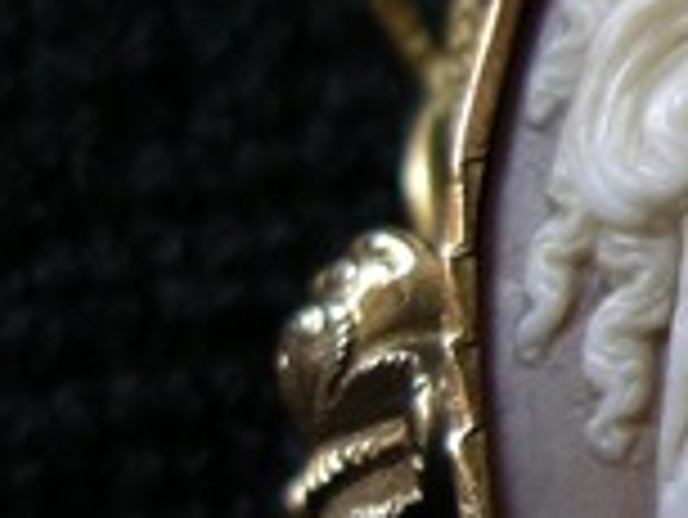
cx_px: 1178
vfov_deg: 9.6
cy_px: 306
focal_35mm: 155
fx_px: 3083
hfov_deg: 11.9
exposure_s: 1/40
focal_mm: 7.8
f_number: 2.8
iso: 200
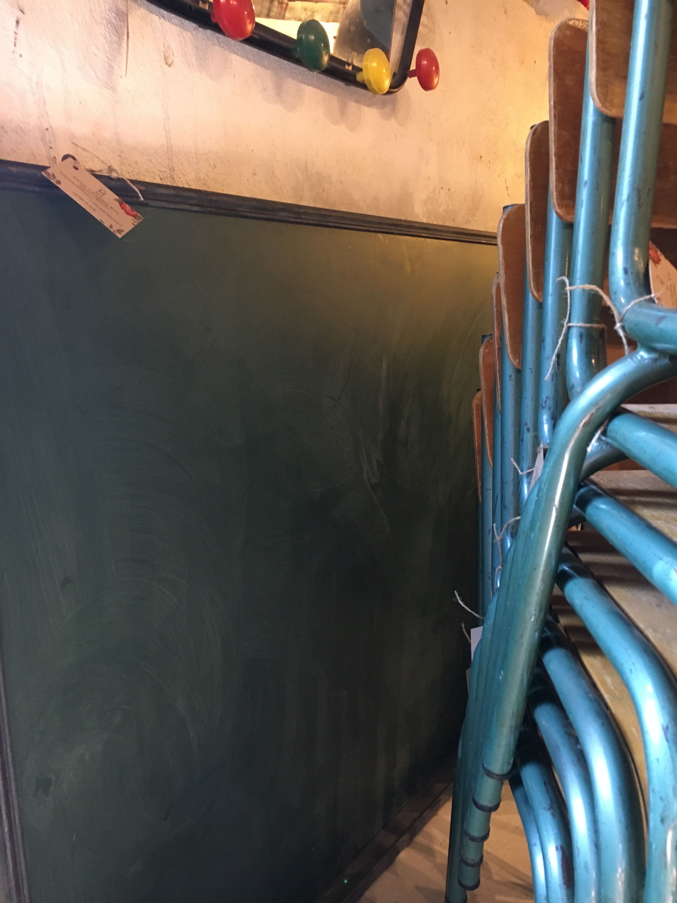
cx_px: 338
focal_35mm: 29
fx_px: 756
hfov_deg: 48.2
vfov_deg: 61.7
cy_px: 452
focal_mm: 4.15
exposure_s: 1/33
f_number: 2.2
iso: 200
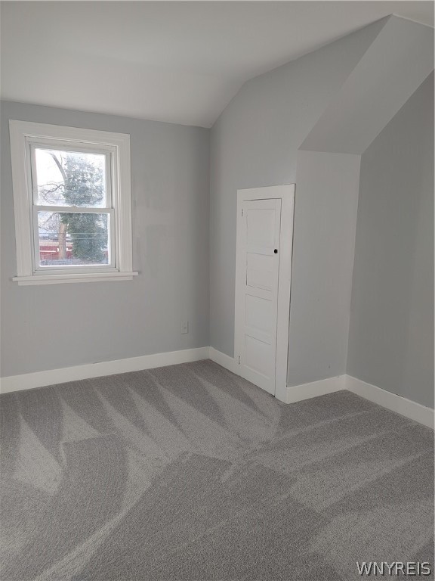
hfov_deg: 53.1
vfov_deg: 67.3
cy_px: 290
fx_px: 436
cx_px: 218
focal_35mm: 26
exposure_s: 1/191
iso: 50
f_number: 1.8
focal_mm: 5.58
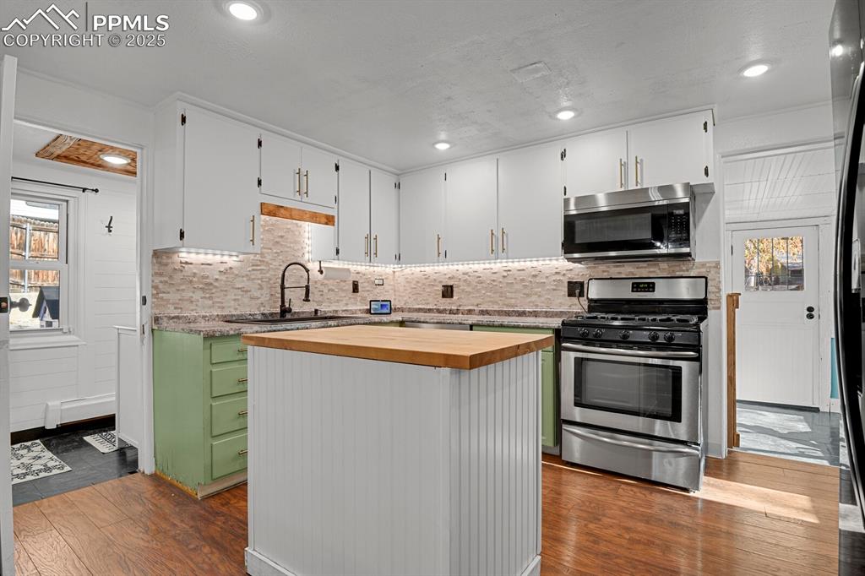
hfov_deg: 93.3
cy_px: 288
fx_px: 408
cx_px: 432
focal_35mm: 17
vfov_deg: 70.4
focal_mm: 17
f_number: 8
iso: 250
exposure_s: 1.3
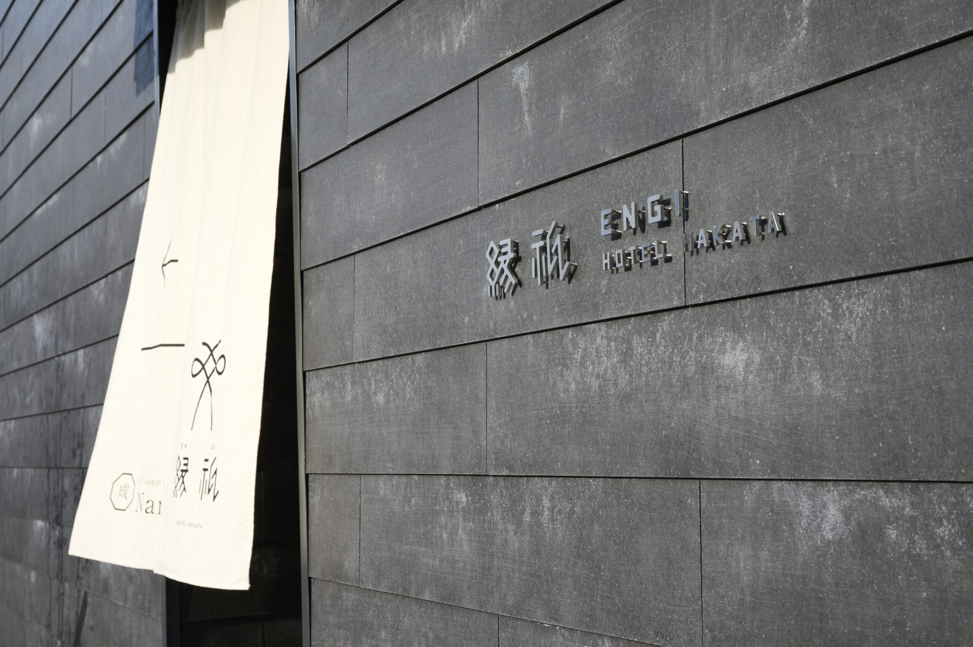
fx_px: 1269
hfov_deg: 41.9
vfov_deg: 28.6
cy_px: 324
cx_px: 486
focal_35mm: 47
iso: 200
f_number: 10
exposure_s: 1/250
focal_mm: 47
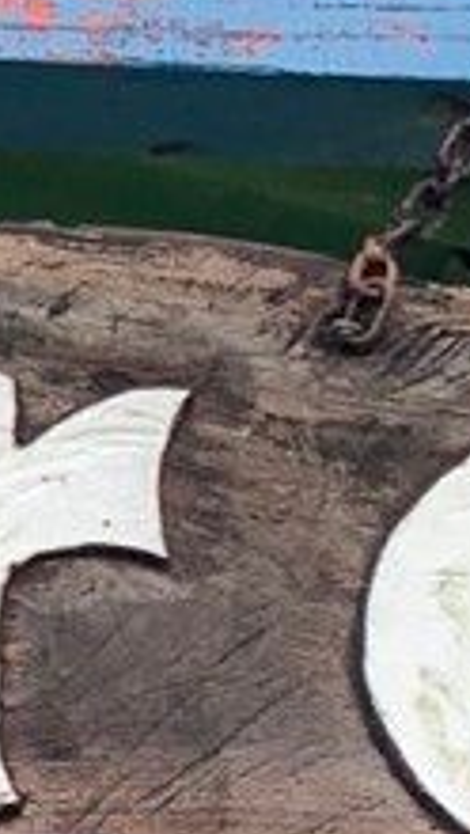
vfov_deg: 10.5
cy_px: 425
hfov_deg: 5.7
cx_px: -656
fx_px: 4557
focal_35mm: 206
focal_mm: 4.25
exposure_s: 1/356
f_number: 1.8
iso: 25
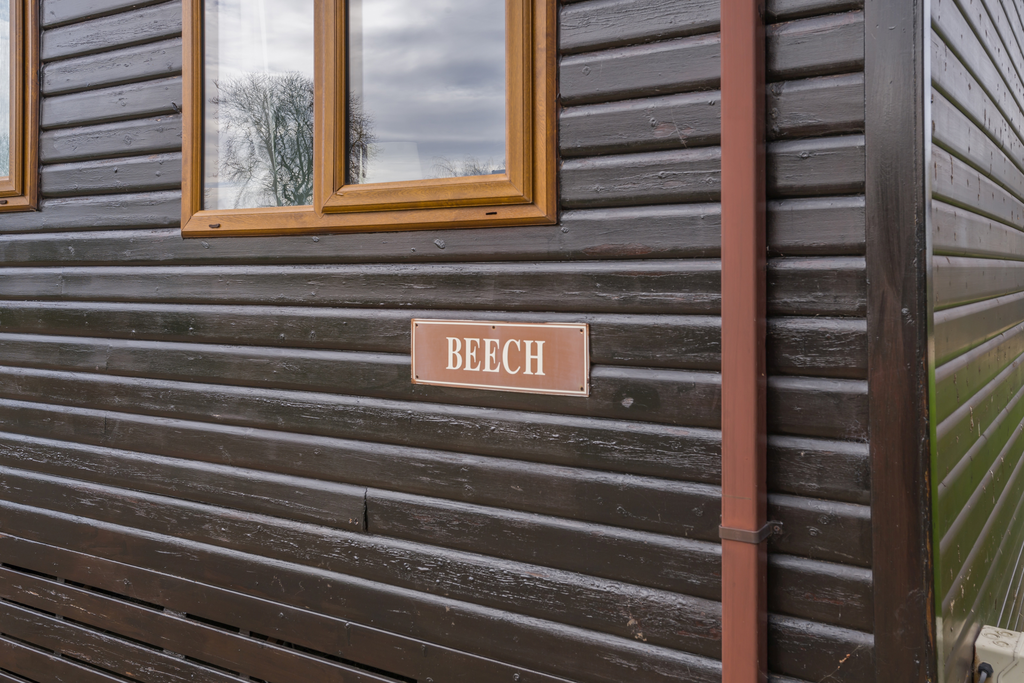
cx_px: 512
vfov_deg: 43.6
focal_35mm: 30
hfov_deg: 61.9
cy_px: 342
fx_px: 853
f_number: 11
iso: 100
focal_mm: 30
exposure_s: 1/30
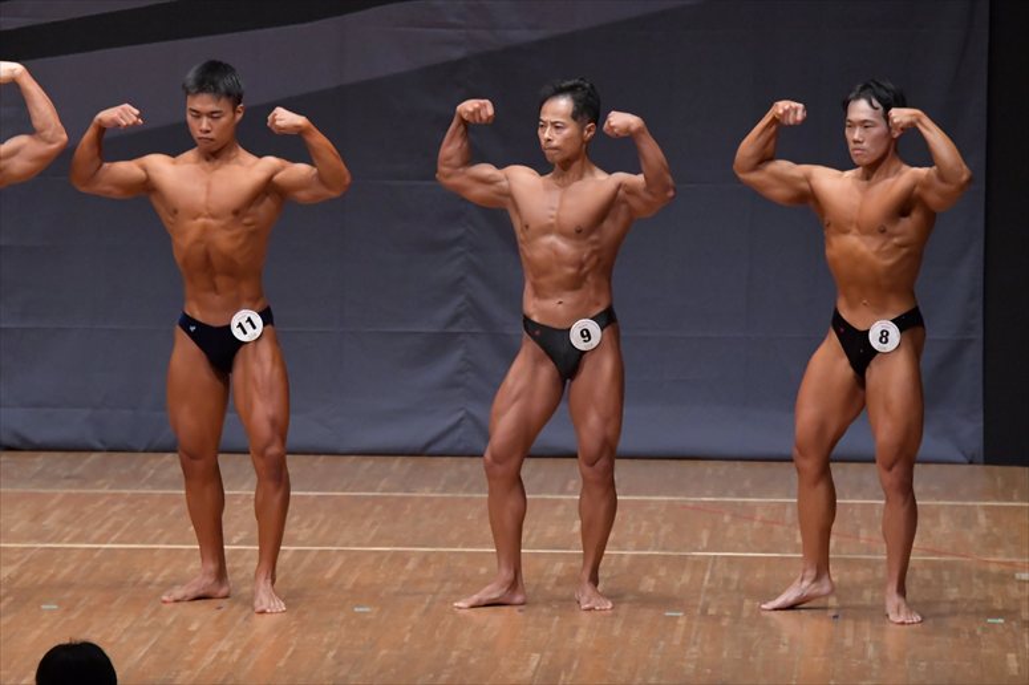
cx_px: 514
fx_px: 7285
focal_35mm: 255
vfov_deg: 5.4
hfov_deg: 8.1
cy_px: 342
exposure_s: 1/400
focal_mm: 170
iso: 6400
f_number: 5.6
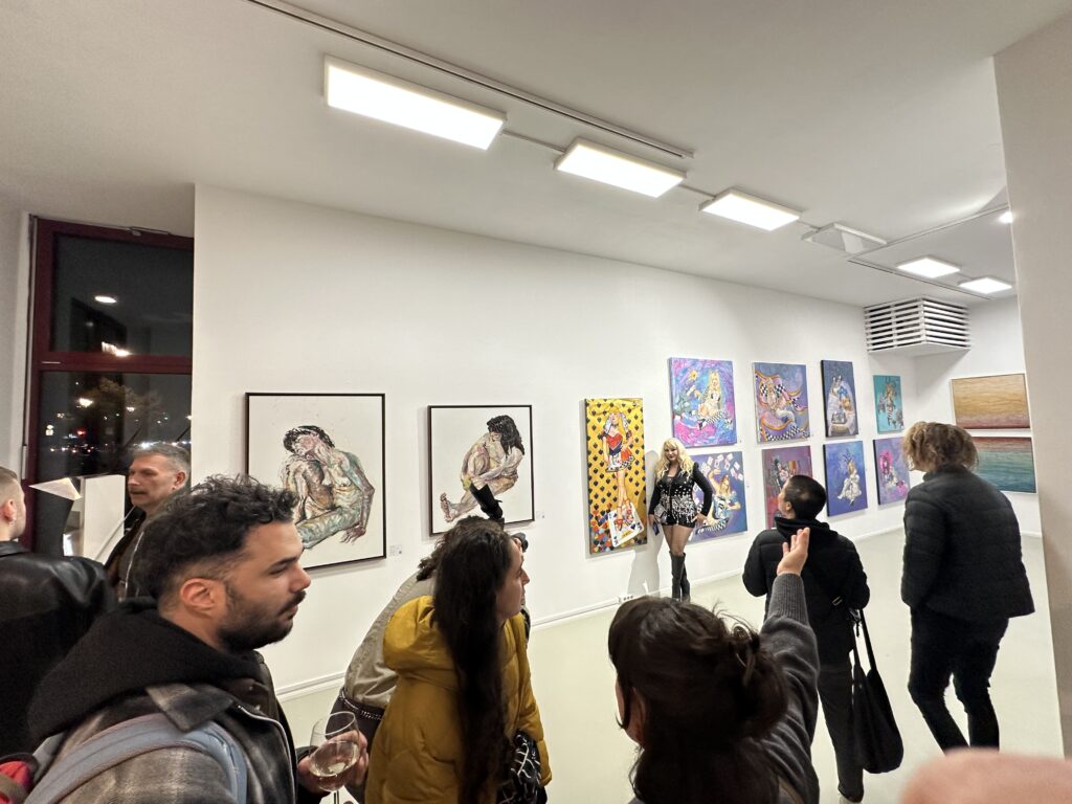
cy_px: 402
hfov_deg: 102.1
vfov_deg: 85.7
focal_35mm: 14
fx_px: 434
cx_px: 536
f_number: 2.2
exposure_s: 1/100
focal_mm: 2.22
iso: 160
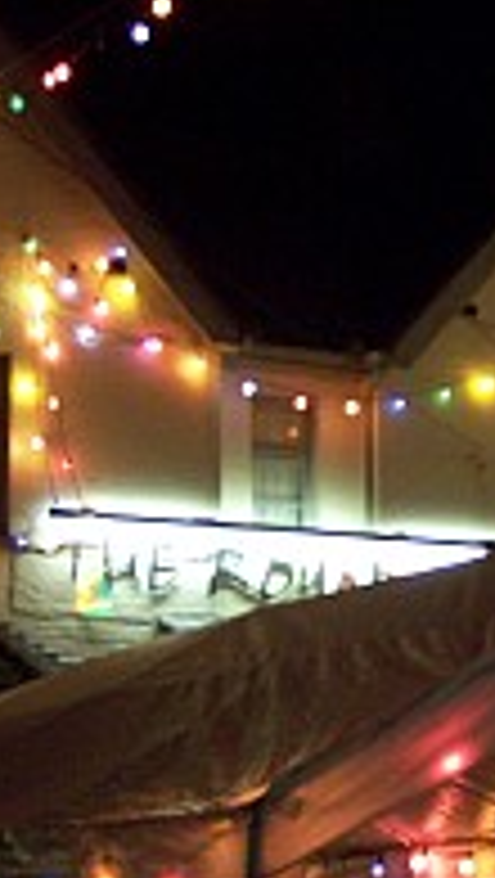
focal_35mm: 85
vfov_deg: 25.0
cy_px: 527
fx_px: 1979
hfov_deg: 14.1
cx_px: 450
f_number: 2.8
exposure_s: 1/8
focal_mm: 6.3
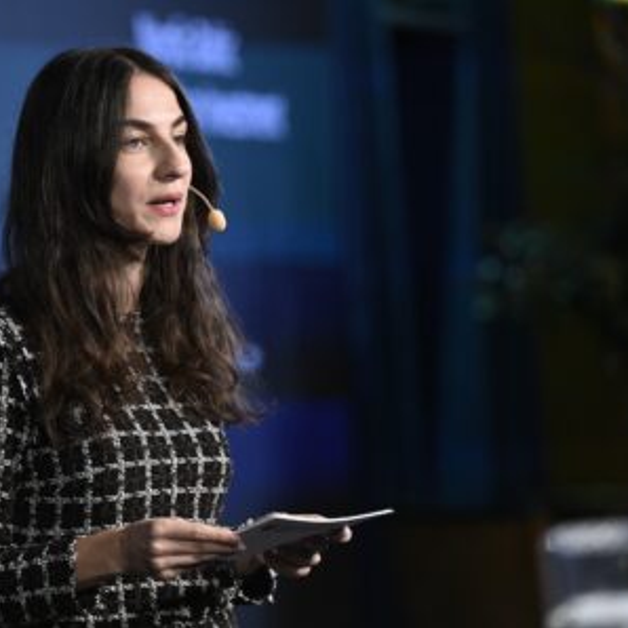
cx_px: 249
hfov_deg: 6.8
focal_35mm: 257
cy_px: 314
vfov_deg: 6.8
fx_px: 5275
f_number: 3.5
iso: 4000
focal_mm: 200
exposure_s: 1/800
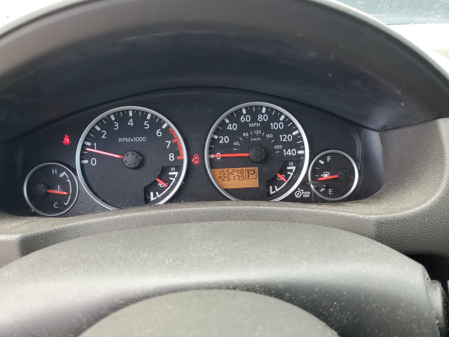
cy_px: 168
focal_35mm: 26
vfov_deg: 53.1
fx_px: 337
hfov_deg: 67.3
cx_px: 224
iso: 56
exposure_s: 1/120
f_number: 1.5
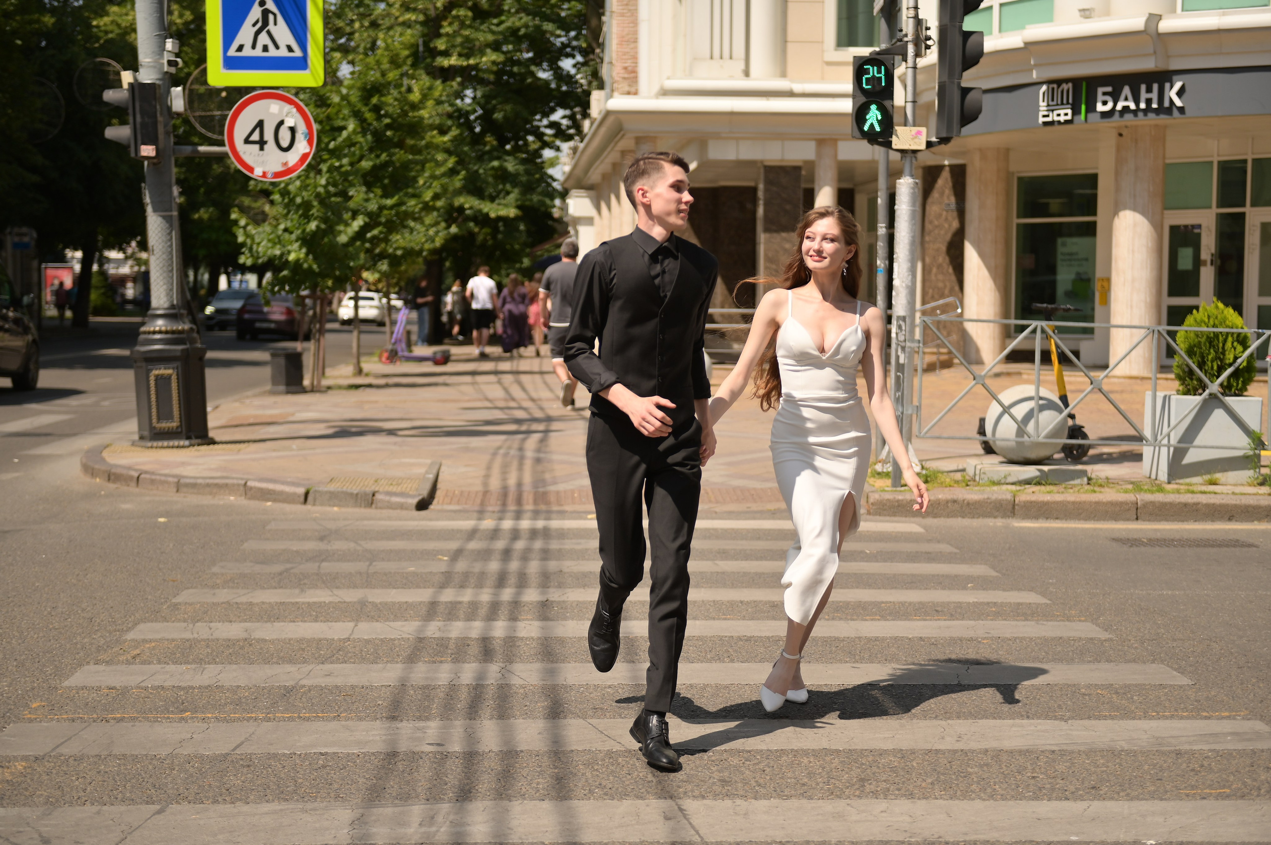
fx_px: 2046
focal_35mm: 58
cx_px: 636
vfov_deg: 23.3
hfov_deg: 34.5
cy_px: 422
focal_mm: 58
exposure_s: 1/2500
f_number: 2.8
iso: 100
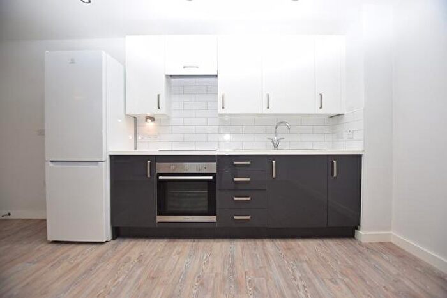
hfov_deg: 100.4
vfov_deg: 77.3
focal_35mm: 15
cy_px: 149
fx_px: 186
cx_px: 224
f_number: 3.5
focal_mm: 10
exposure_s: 1/60
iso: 100
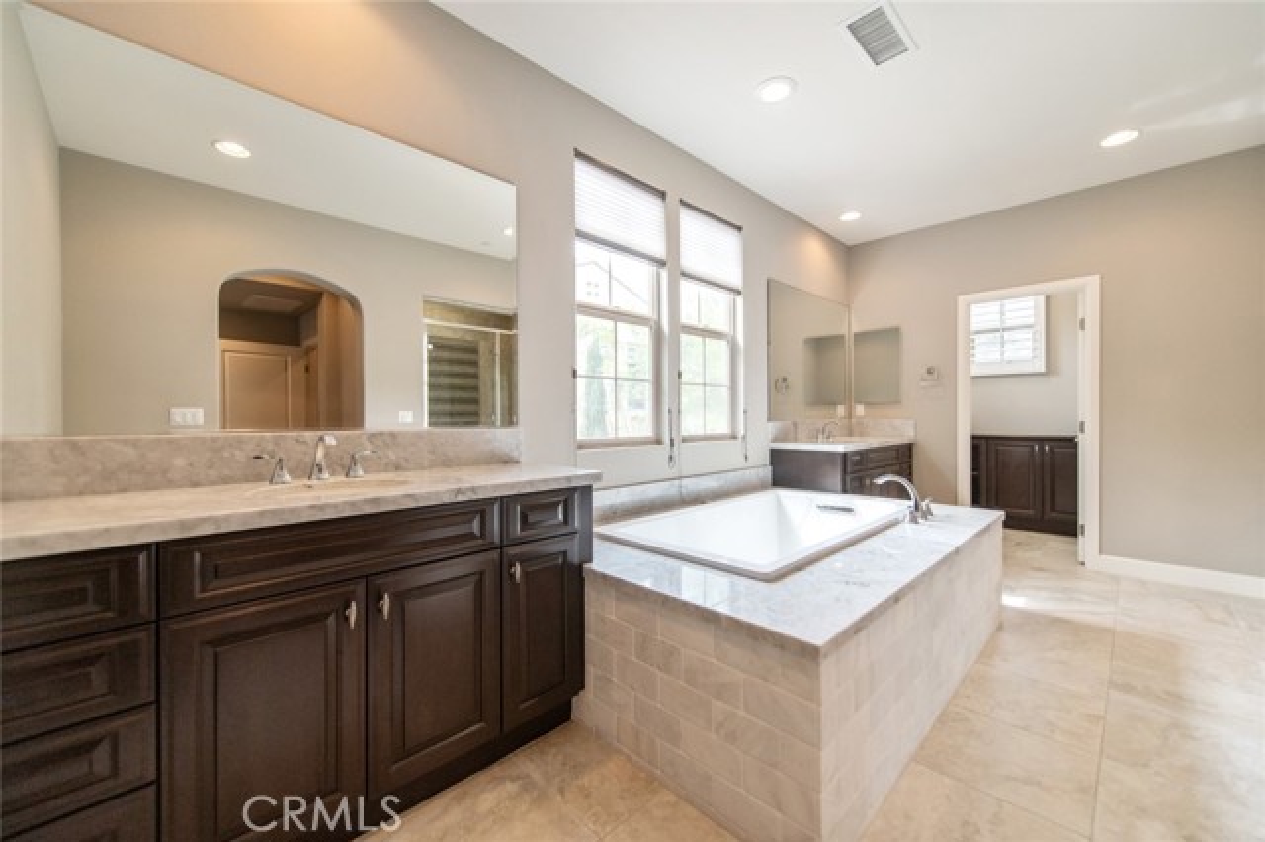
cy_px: 421
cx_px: 632
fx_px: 492
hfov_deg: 104.3
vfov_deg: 81.1
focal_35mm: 14
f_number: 3.2
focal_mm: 14
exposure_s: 1/250
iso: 400
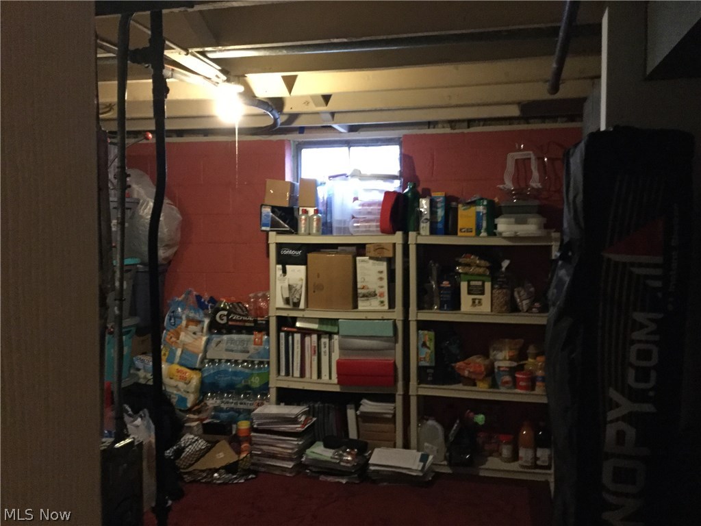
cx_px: 350
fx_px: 628
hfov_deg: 58.4
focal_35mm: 31
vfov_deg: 45.4
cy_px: 263
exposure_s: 1/15
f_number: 2.4
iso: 320
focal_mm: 3.3
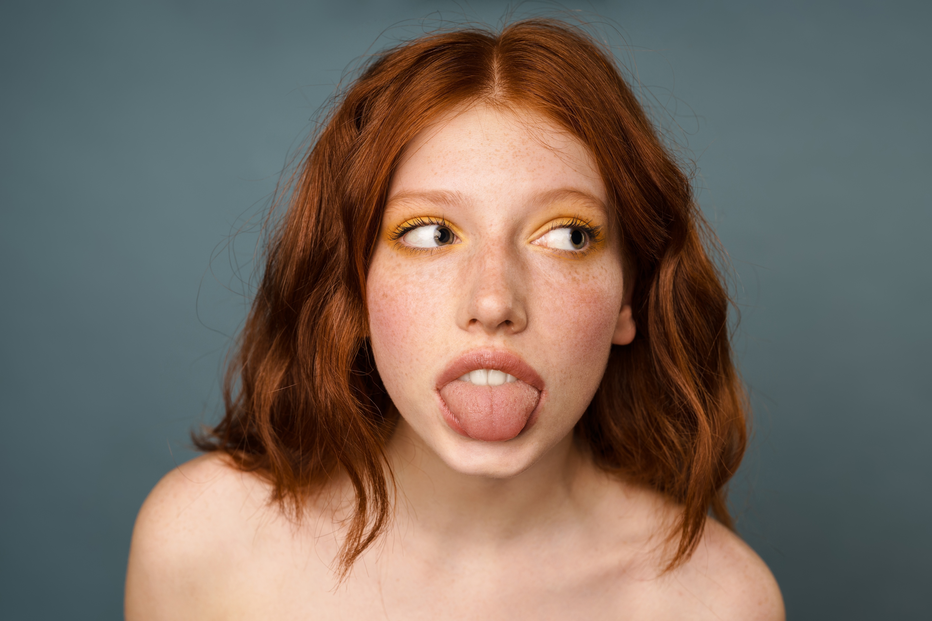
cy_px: 310
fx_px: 1294
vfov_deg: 27.0
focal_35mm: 50
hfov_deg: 39.6
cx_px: 466
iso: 250
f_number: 5.6
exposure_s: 1/200
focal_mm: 50
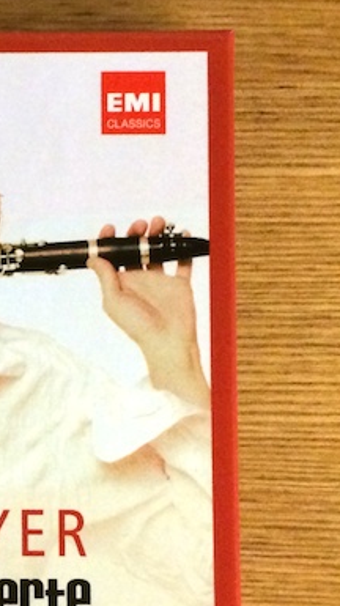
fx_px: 1397
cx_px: -131
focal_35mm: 87
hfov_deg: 13.3
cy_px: 367
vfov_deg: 24.4
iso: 320
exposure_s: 1/17
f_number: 2.2
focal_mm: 4.12
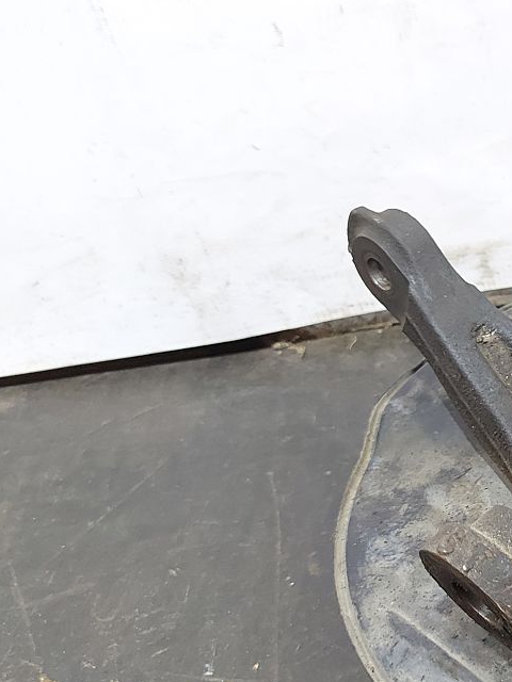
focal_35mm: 52
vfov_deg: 36.8
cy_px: 364
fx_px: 1025
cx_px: 738
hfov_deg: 23.3
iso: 250
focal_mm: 5.23
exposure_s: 1/33
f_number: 1.8
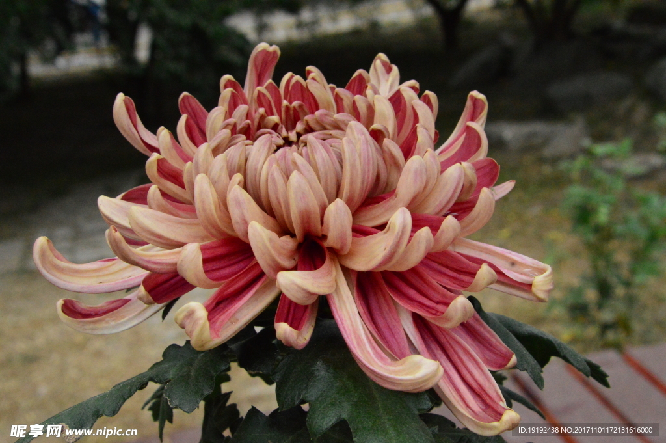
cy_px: 222
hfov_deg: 27.0
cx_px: 333
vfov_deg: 18.2
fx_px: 1386
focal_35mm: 75
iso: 5000
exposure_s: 1/250
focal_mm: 50
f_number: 18
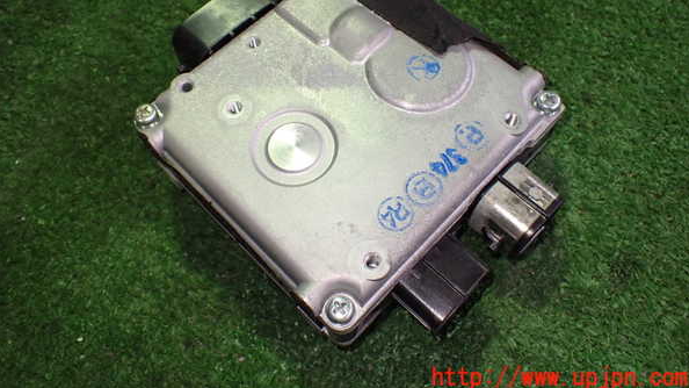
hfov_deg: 59.5
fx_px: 603
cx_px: 346
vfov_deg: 35.3
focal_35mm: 33
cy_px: 131
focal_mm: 5.4
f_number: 2.3
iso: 640
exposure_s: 1/125
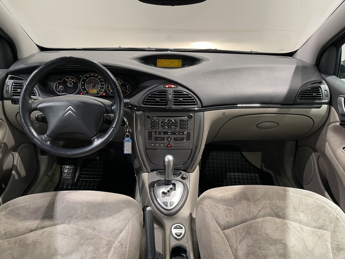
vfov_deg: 53.1
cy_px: 130
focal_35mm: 26
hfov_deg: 67.3
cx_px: 172
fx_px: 259
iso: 100
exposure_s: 1/50
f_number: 1.6
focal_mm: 4.2
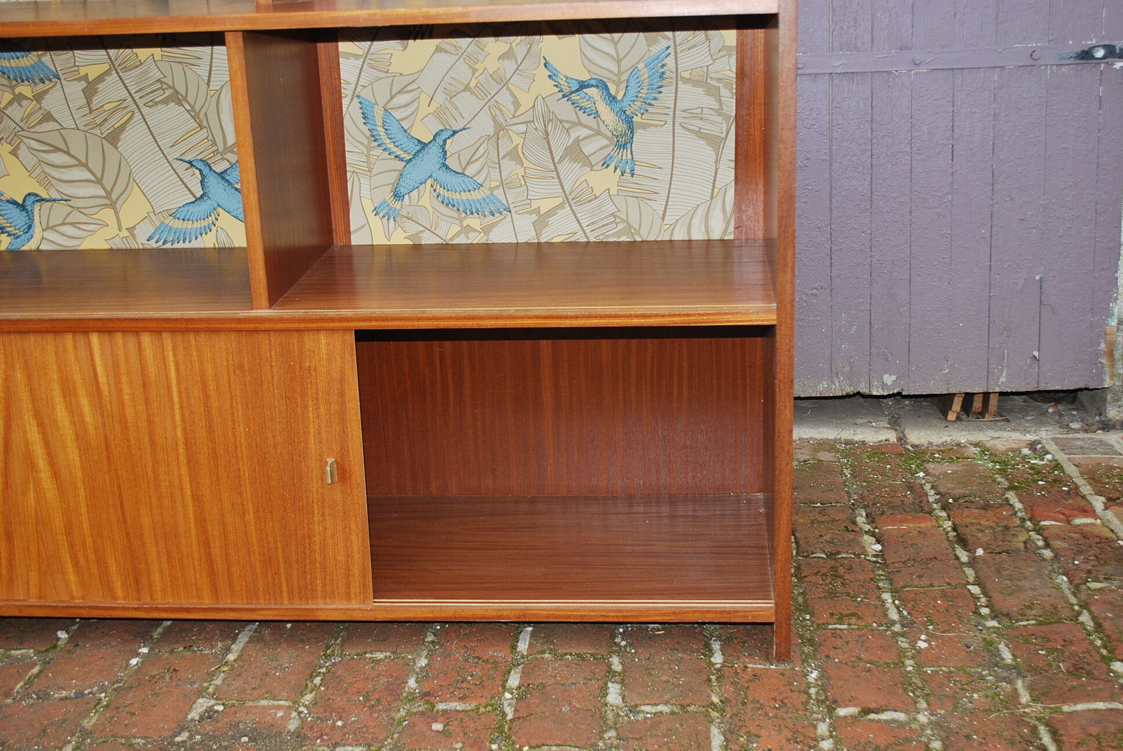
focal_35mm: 48
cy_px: 376
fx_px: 1499
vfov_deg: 28.2
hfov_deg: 41.1
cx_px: 562
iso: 200
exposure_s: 1/60
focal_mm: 32
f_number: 4.8
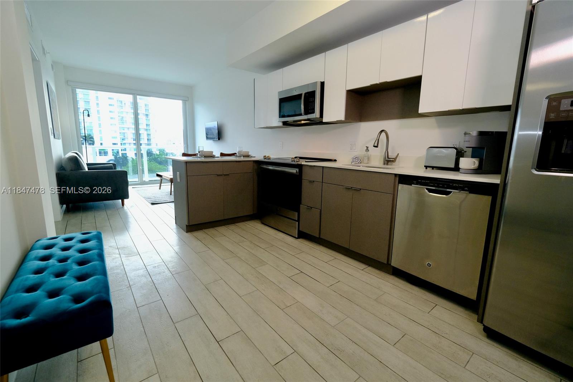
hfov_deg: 100.4
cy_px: 191
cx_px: 286
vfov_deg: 77.3
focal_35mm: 15
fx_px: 239
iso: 1000
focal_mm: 10
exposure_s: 1/160
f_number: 4
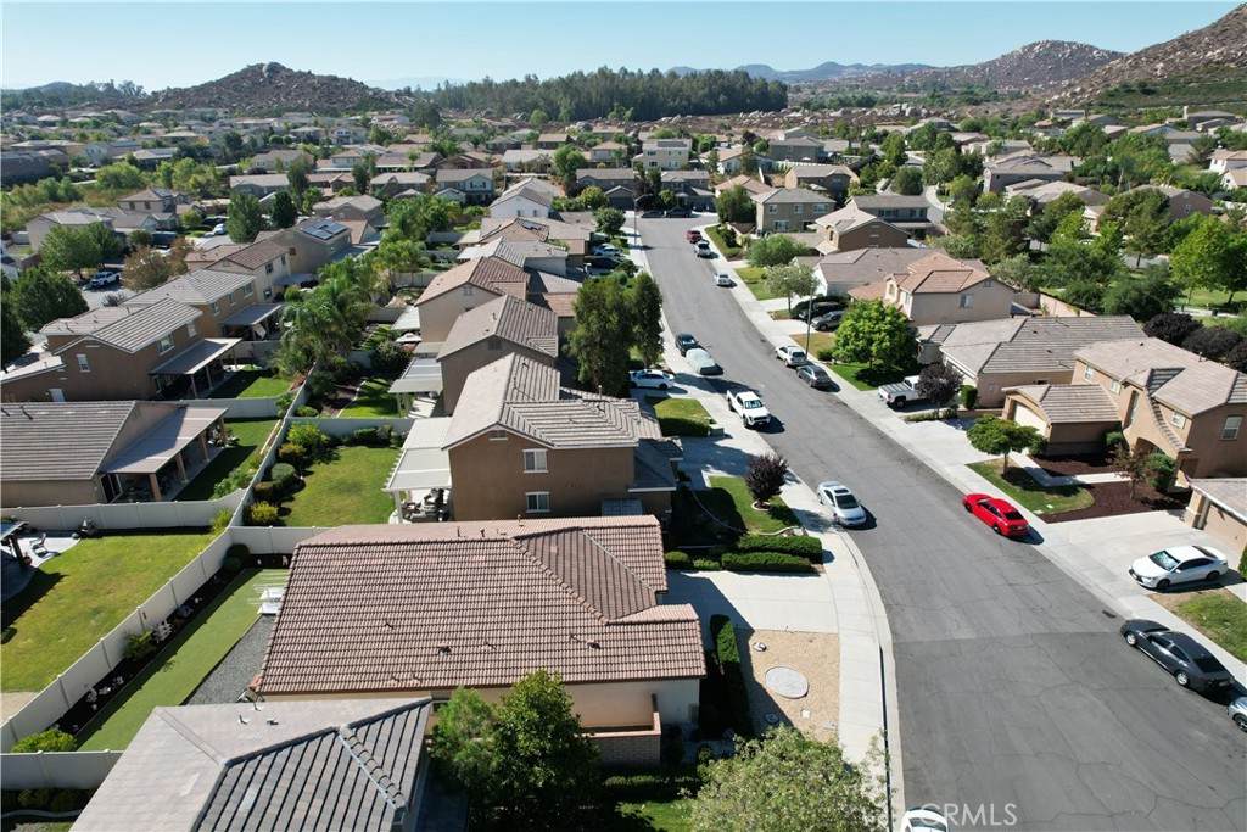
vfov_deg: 57.2
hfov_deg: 78.6
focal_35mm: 22
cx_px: 624
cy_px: 416
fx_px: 762
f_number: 2.8
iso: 140
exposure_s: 1/2000
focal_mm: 8.38
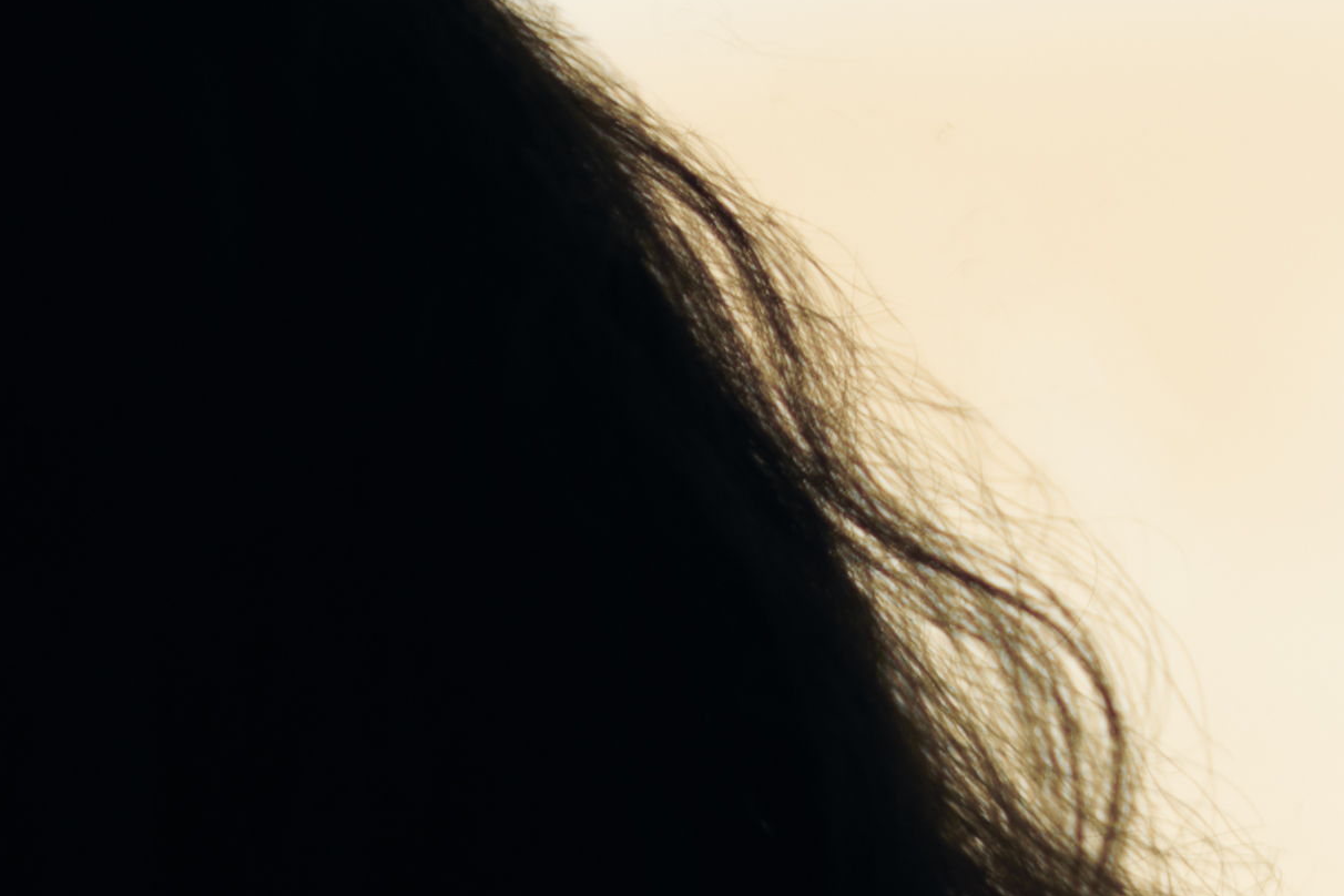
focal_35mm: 579
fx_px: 21614
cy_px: 1520
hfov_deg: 3.5
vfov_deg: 2.4
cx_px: -792
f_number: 2.5
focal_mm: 85
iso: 64
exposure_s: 1/2
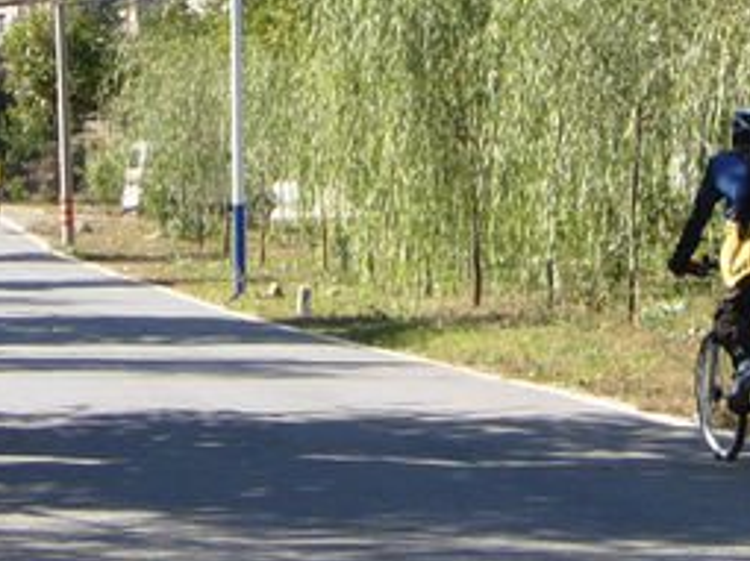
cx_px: 368
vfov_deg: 8.6
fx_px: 3638
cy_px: -358
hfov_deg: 11.8
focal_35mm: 168
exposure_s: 1/186
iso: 50
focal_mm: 7.5
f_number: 4.8
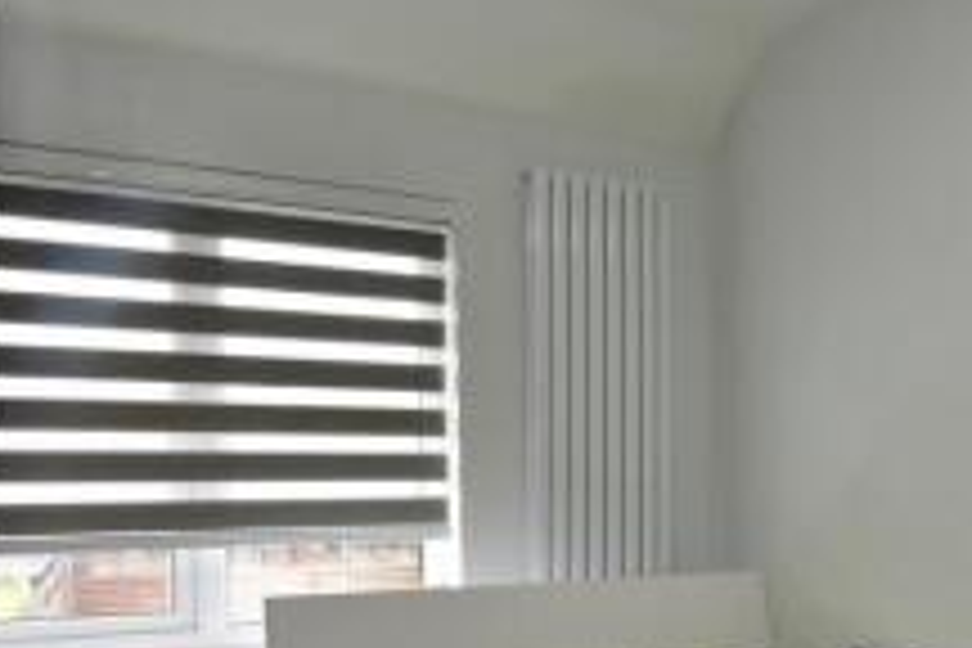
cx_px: 612
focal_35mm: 33
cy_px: 520
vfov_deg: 38.4
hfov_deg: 56.5
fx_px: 891
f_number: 8
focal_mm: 10
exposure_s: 1/3
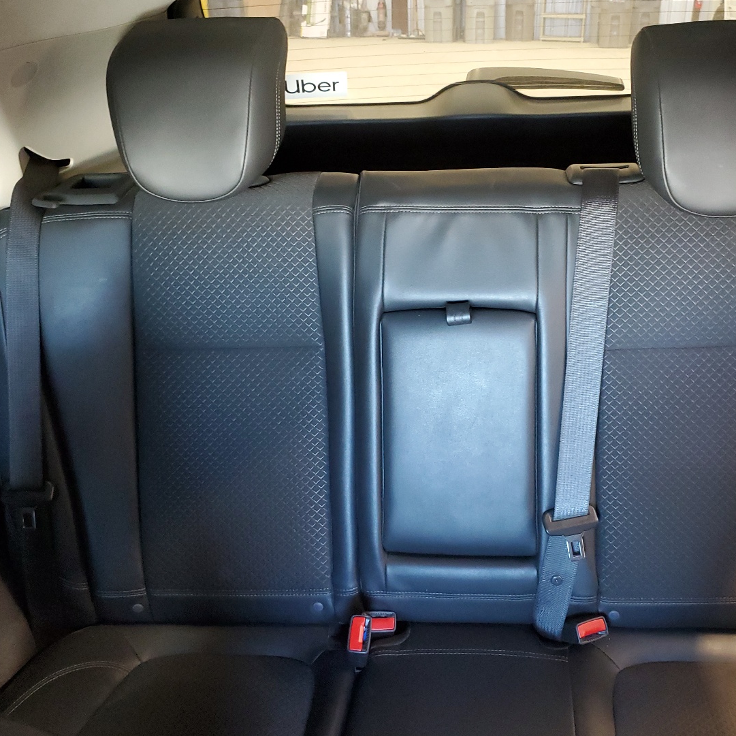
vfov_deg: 48.4
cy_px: 381
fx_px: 818
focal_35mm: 34
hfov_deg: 48.0
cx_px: 459
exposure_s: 1/30
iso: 334
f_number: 1.5
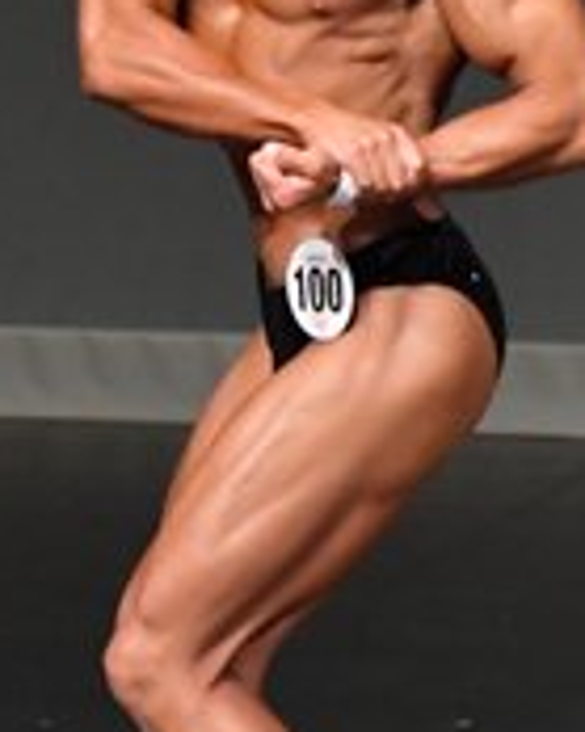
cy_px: 252
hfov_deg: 1.1
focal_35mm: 1443
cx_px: 229
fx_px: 31257
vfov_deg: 1.3
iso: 5000
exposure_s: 1/400
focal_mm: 230
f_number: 5.6
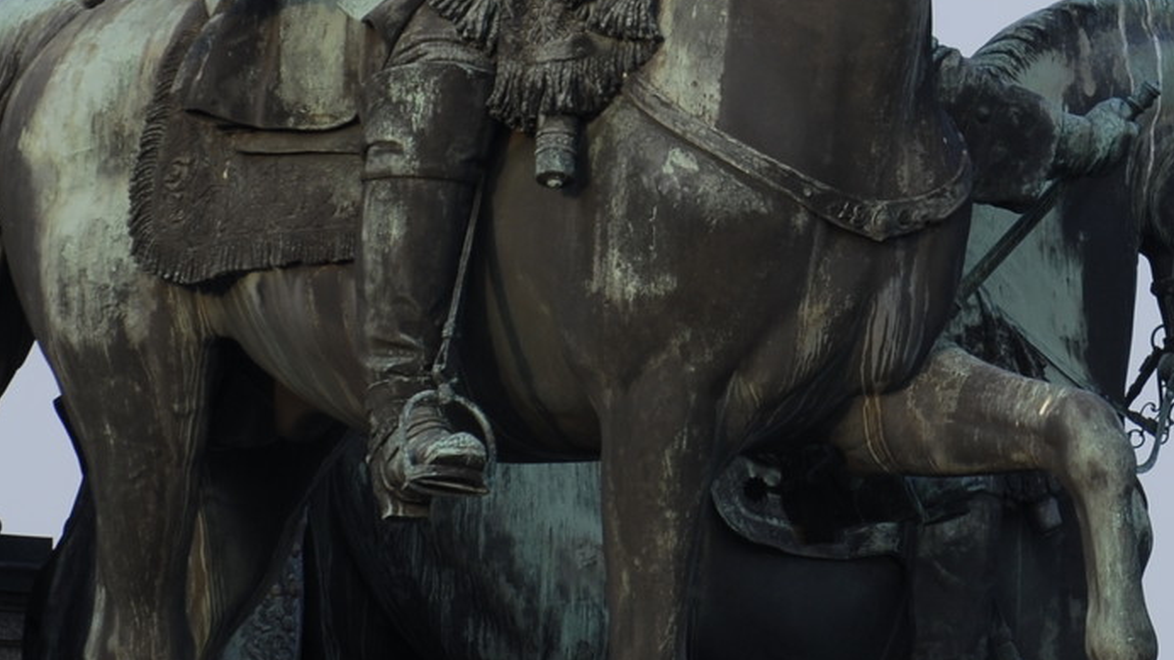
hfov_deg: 3.4
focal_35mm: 637
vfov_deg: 1.9
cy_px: 120
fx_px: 19827
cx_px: 1255
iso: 100
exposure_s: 1/125
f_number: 6.3
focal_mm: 140
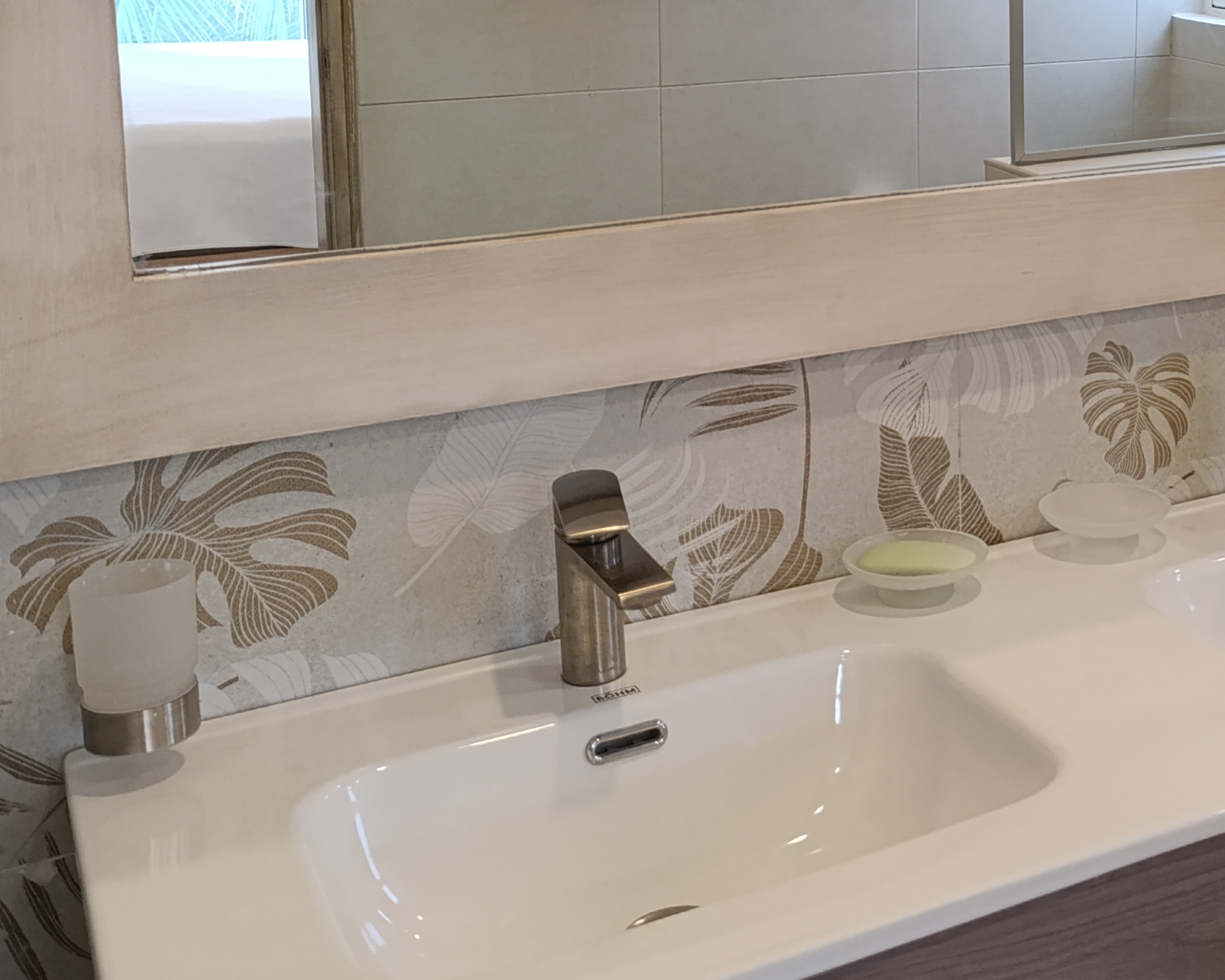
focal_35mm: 49
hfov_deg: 35.5
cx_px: 1127
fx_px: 1777
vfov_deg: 29.6
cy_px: 99
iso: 1000
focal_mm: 6.14
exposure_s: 1/100
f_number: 1.6
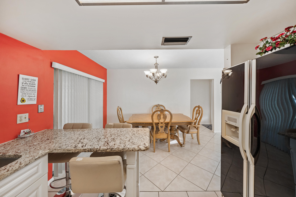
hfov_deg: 112.6
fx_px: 99
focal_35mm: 12
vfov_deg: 90.0
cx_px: 148
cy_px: 98
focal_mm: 12
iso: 1000
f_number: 6.3
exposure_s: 1/20
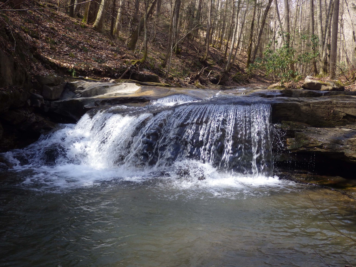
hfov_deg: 45.8
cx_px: 178
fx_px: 422
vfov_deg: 35.1
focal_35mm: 41
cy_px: 134
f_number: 3.8
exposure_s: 1/160
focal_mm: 7.3
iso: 125
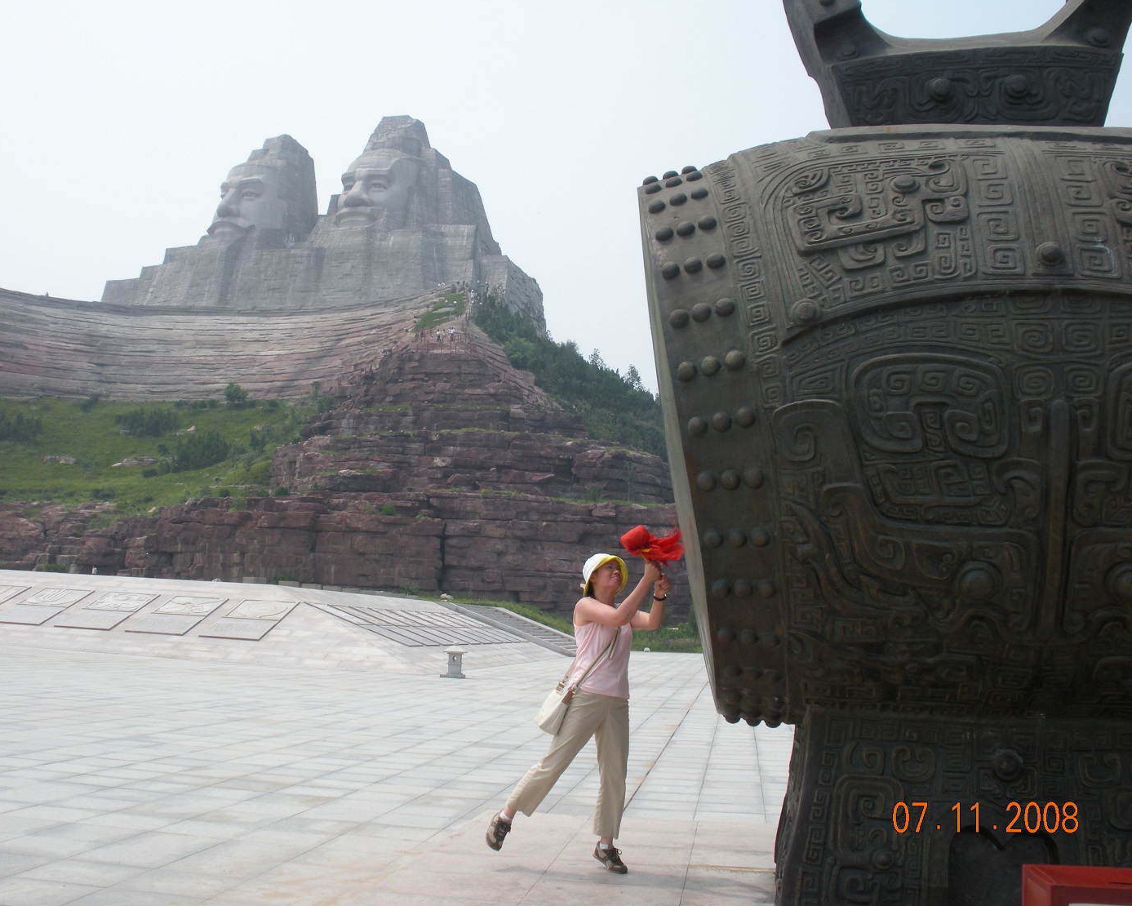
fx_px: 1273
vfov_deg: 39.2
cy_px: 454
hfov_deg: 47.9
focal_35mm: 38
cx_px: 542
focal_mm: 6.3
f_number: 5.6
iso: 64
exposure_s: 1/387
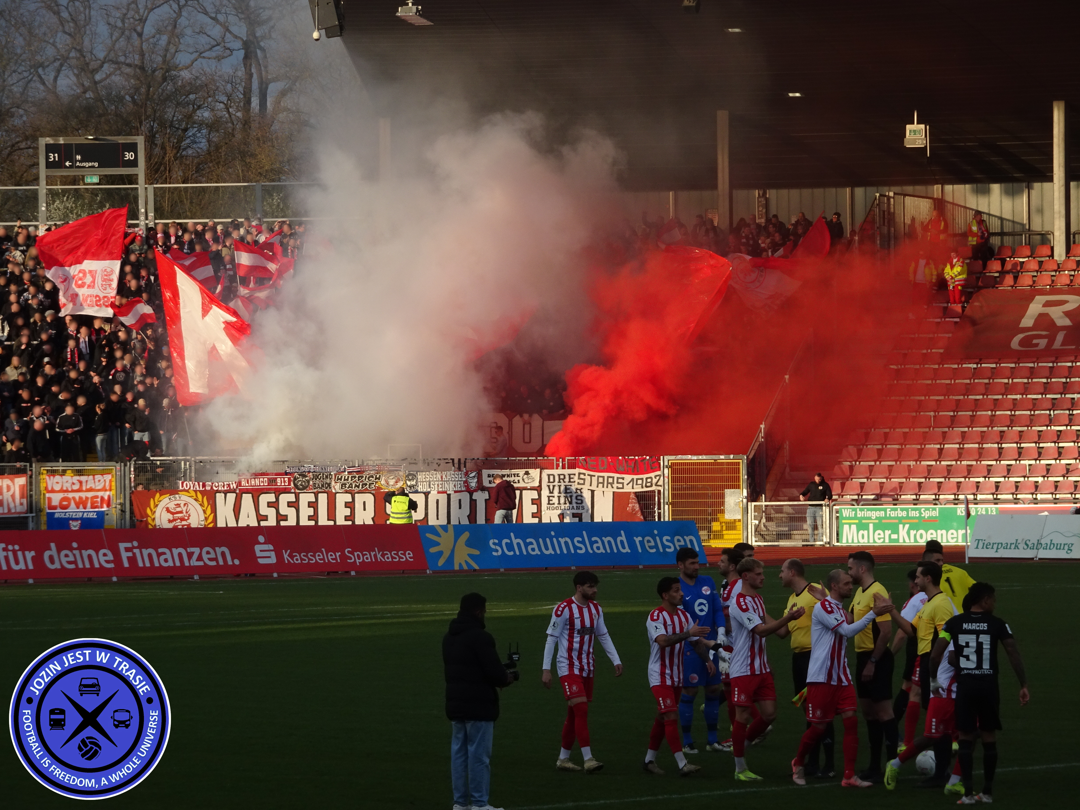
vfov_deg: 8.3
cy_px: 405
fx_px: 5554
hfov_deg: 11.1
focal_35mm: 178
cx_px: 540
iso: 80
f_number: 5.6
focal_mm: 30.42
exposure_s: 1/200
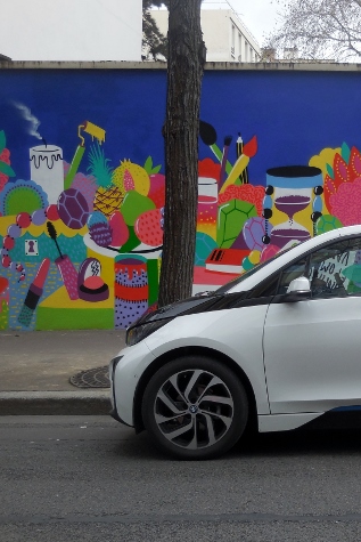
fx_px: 947
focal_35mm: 63
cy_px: 272
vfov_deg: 31.9
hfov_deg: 20.9
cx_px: 360
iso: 125
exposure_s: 1/160
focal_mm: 8.1
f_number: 4.2
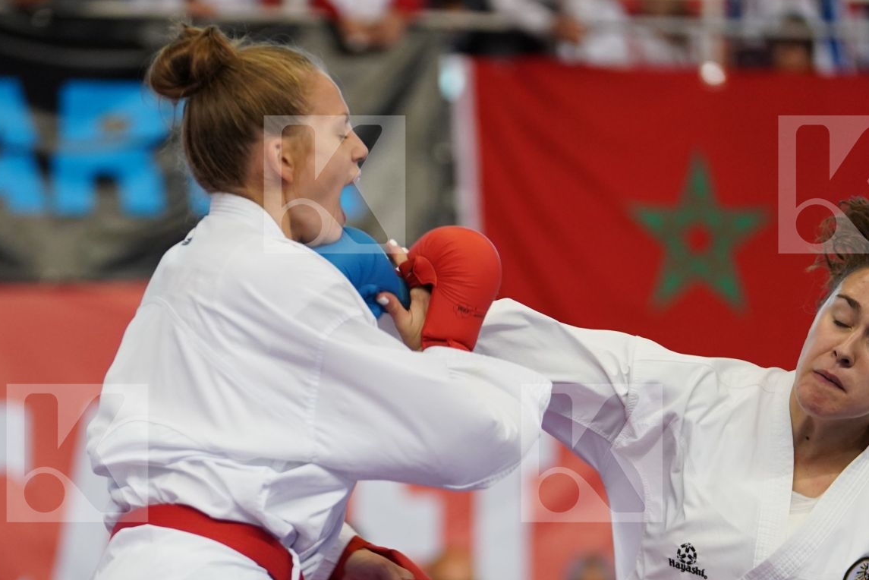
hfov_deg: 8.9
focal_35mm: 231
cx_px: 335
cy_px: 453
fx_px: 5577
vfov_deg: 5.9
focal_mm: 147
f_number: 2.8
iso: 2000
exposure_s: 1/1000
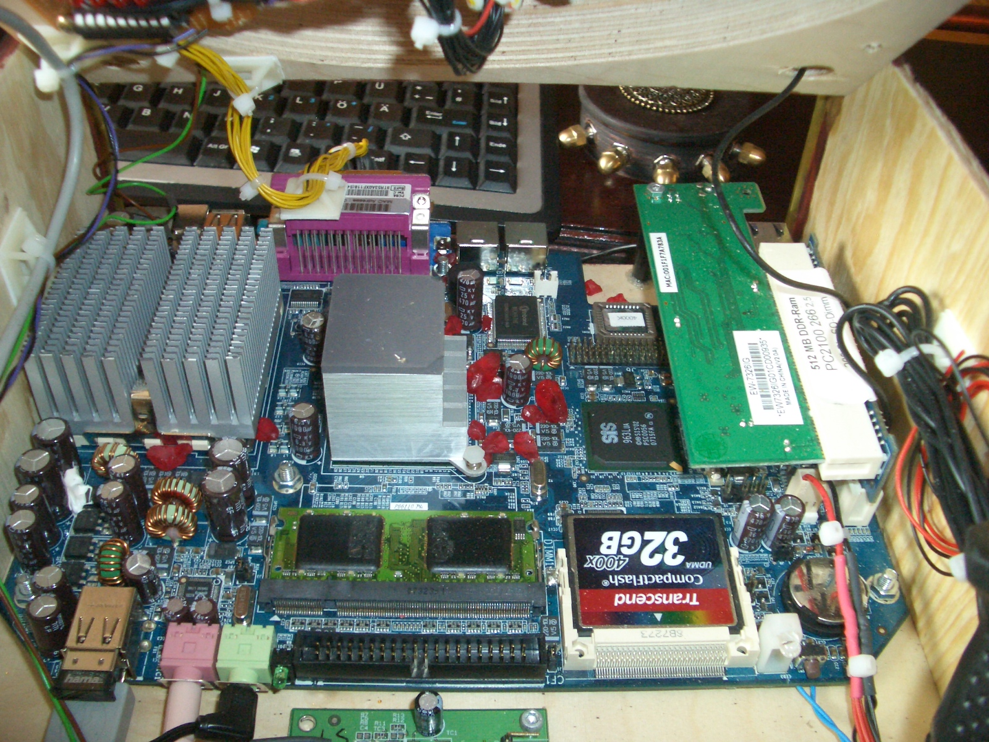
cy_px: 371
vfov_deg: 40.7
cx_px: 494
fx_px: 1000
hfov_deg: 52.6
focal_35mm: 35
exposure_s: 1/60
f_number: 2.6
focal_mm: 5.8
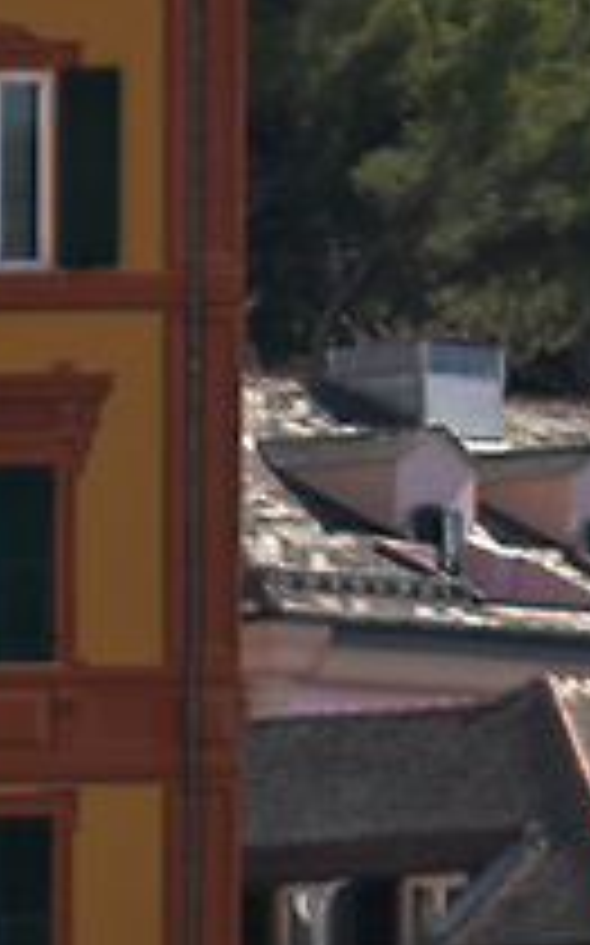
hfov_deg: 2.3
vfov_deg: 3.6
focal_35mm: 570
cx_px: -1657
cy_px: 3294
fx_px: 14685
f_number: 8
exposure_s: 1/320
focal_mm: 49
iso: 100
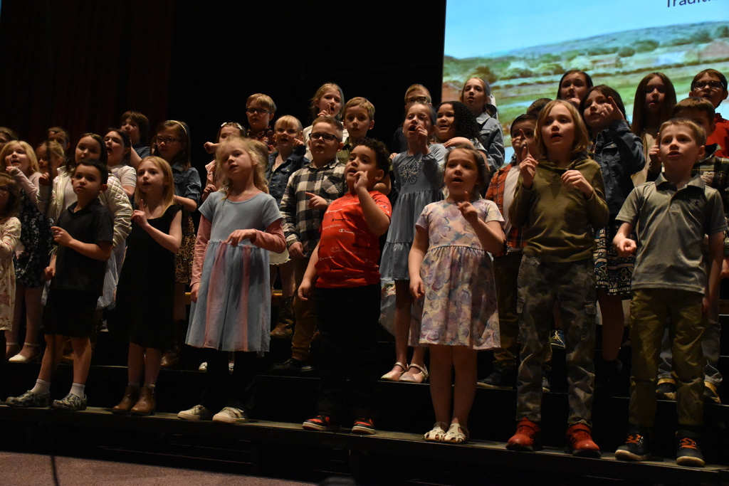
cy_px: 243
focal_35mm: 45
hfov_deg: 43.6
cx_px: 364
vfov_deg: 29.9
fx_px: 911
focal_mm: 30
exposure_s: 1/250
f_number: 4.5
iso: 6400
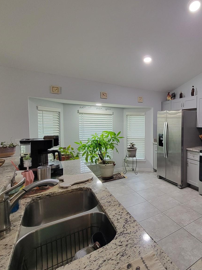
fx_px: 140
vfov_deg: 87.7
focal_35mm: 18
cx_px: 161
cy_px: 132
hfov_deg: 65.3
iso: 320
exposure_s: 1/40
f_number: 2.2
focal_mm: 2.2
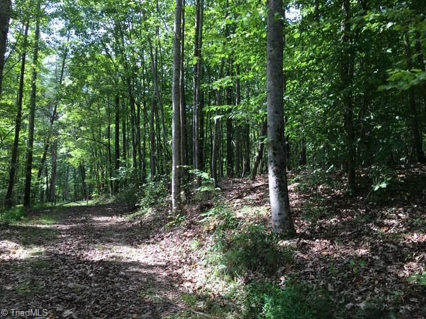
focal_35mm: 29
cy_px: 160
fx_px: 357
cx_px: 213
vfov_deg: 48.2
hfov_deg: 61.7
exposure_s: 1/122
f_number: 2.2
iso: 25
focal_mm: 4.15
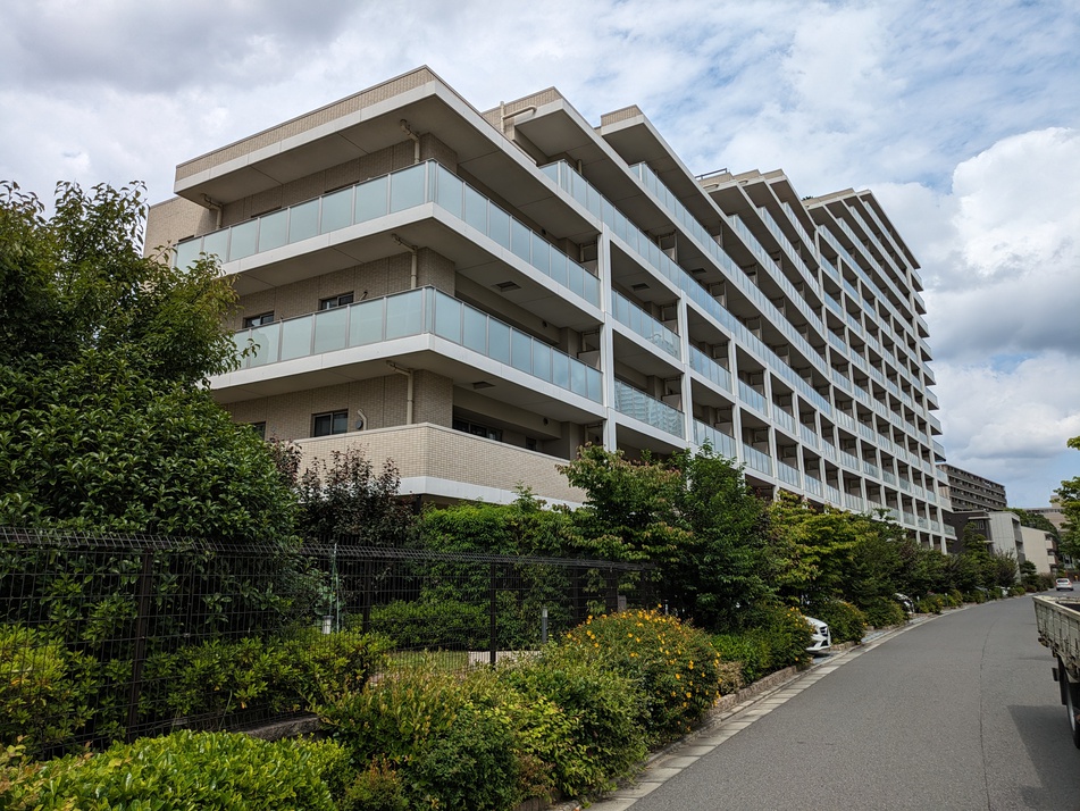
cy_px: 406
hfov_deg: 69.4
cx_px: 540
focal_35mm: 25
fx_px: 780
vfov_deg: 54.9
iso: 45
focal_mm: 5.43
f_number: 1.89
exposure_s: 1/2632
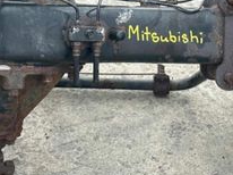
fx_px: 471
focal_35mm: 70
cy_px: 45
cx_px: 103
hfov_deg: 27.8
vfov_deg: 20.8
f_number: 1.78
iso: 80
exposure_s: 1/477
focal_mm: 6.86
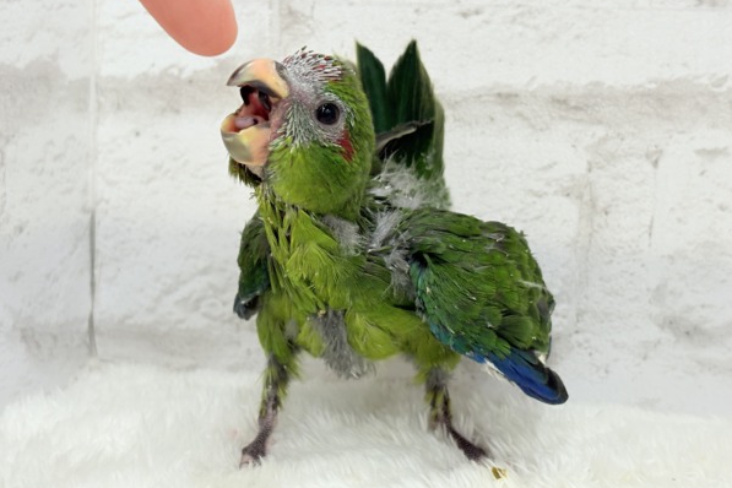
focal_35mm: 58
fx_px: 1179
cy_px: 207
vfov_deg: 23.4
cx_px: 391
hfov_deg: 34.5
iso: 100
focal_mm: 5.96
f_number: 1.6
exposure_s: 1/100
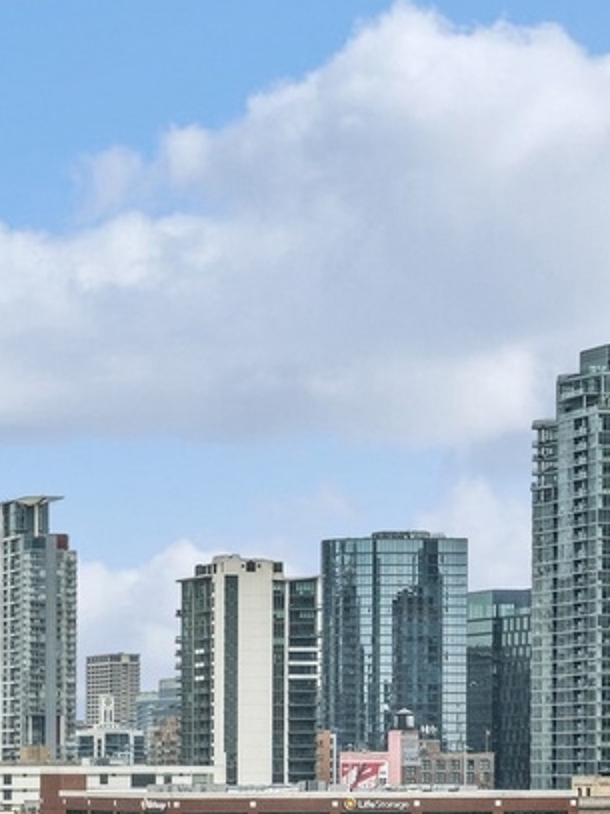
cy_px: 416
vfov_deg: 14.7
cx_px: -498
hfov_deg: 10.4
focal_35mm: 134
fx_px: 3150
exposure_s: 1/250
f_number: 8
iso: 320
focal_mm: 35
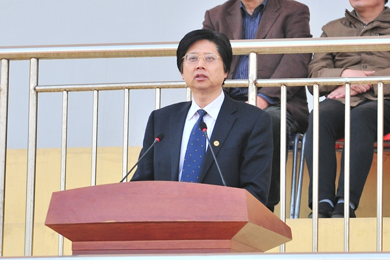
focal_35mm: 200
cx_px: 195
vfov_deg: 6.9
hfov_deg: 10.3
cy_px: 130
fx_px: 2166
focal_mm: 200
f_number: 5
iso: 400
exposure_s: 1/500
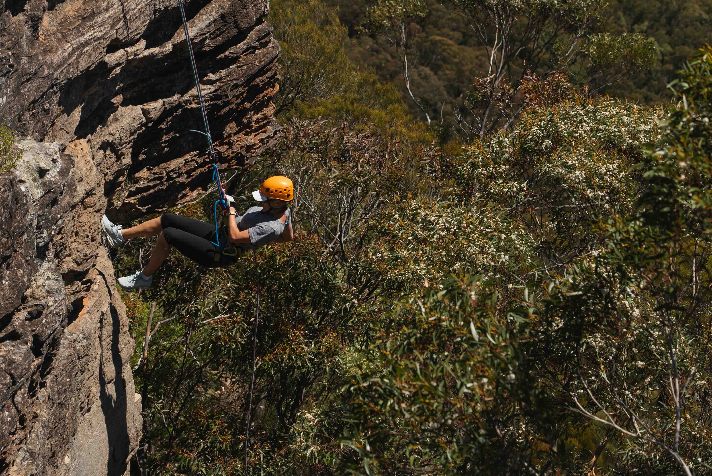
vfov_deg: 13.1
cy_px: 238
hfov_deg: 19.4
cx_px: 356
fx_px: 2078
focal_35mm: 105
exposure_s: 1/200
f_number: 5.6
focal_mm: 105
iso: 640
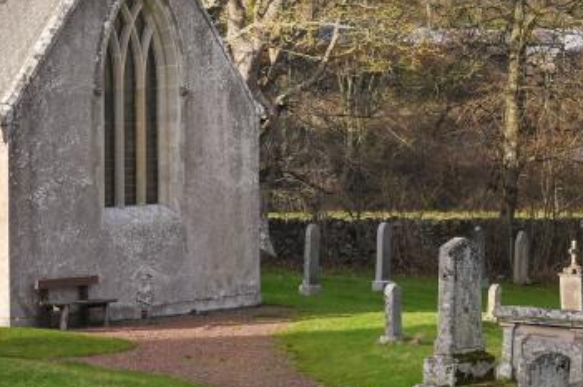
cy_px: 99
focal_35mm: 146
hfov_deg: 13.5
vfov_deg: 9.4
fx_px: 2361
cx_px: -191
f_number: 8
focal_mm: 50
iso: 320
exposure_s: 1/320
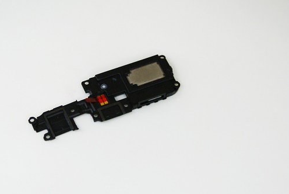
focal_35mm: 97
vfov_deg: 14.2
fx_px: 776
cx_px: 121
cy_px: 95
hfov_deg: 21.1
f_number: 5.6
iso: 1600
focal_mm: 55
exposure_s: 1/160
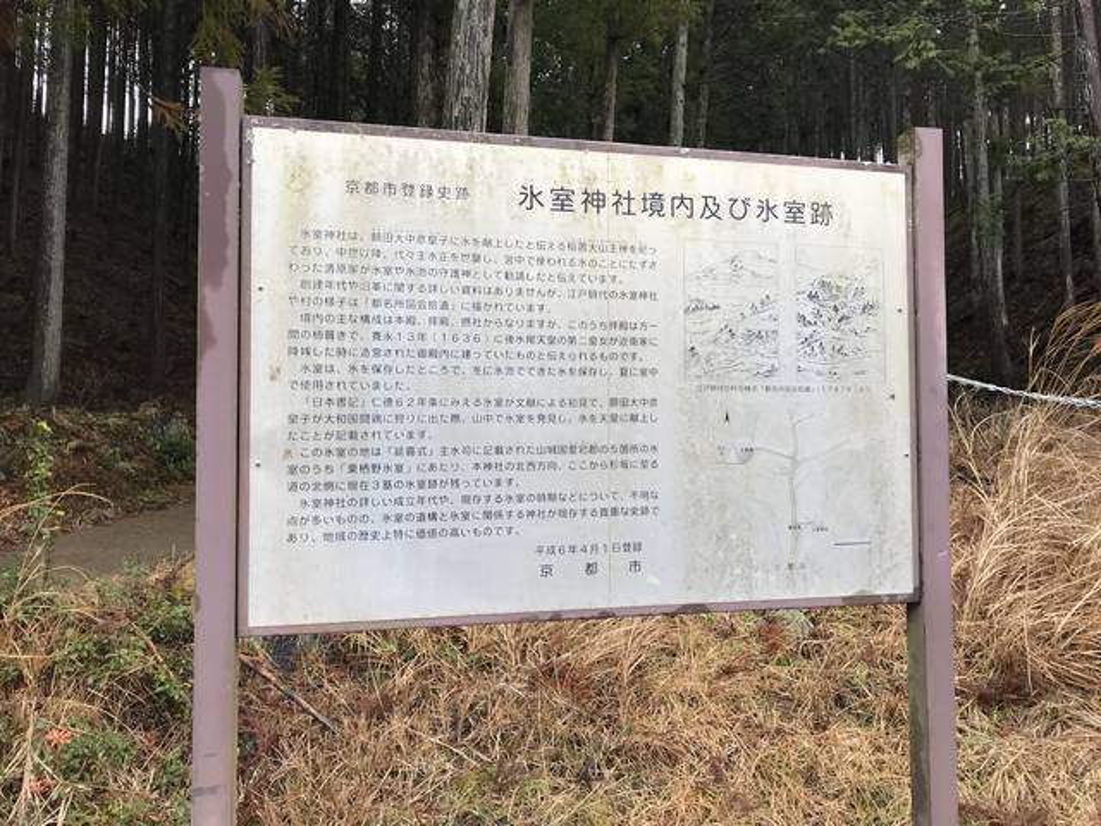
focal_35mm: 28
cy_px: 413
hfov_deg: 63.4
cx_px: 550
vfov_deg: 49.7
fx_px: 891
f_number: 1.8
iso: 20
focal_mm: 3.99
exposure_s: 1/175
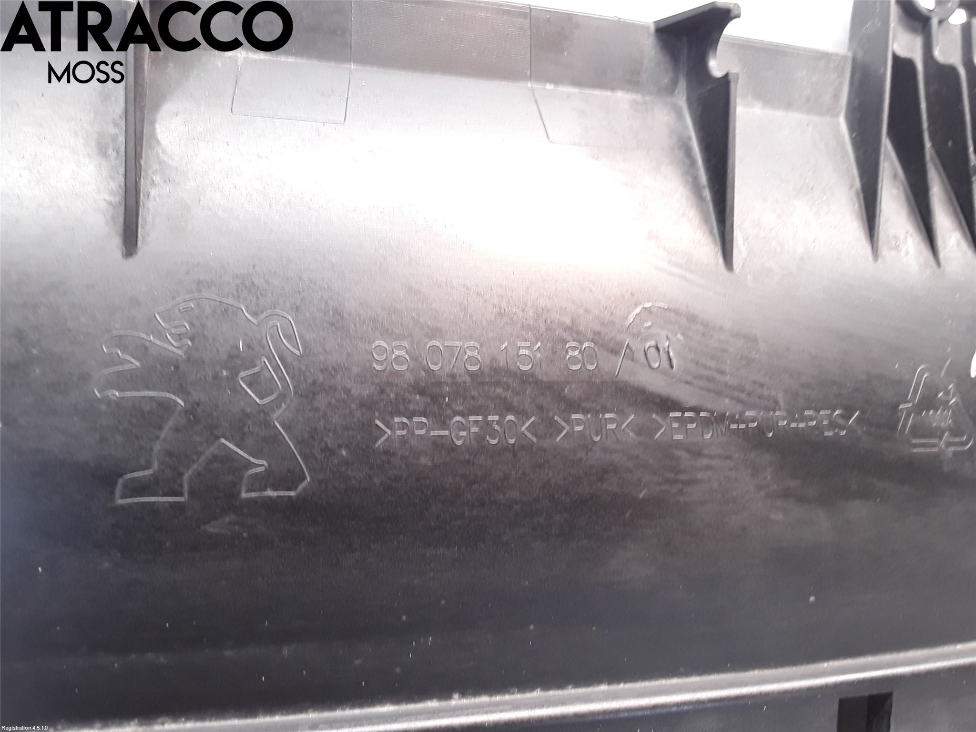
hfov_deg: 63.4
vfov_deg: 49.7
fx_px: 789
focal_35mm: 28
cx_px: 488
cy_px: 366
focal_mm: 2.91
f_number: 1.9
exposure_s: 1/20
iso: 100
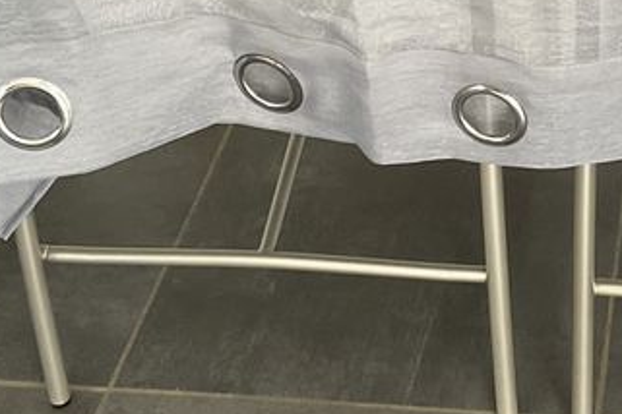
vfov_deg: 14.2
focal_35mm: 94
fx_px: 1624
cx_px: 572
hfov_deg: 21.2
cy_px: -44
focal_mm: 3
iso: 64
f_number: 1.8
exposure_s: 1/60
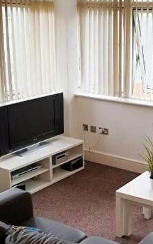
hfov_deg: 22.1
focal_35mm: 55
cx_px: 176
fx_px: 367
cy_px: 123
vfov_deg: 36.9
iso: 200
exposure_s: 1/60
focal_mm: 18
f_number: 4
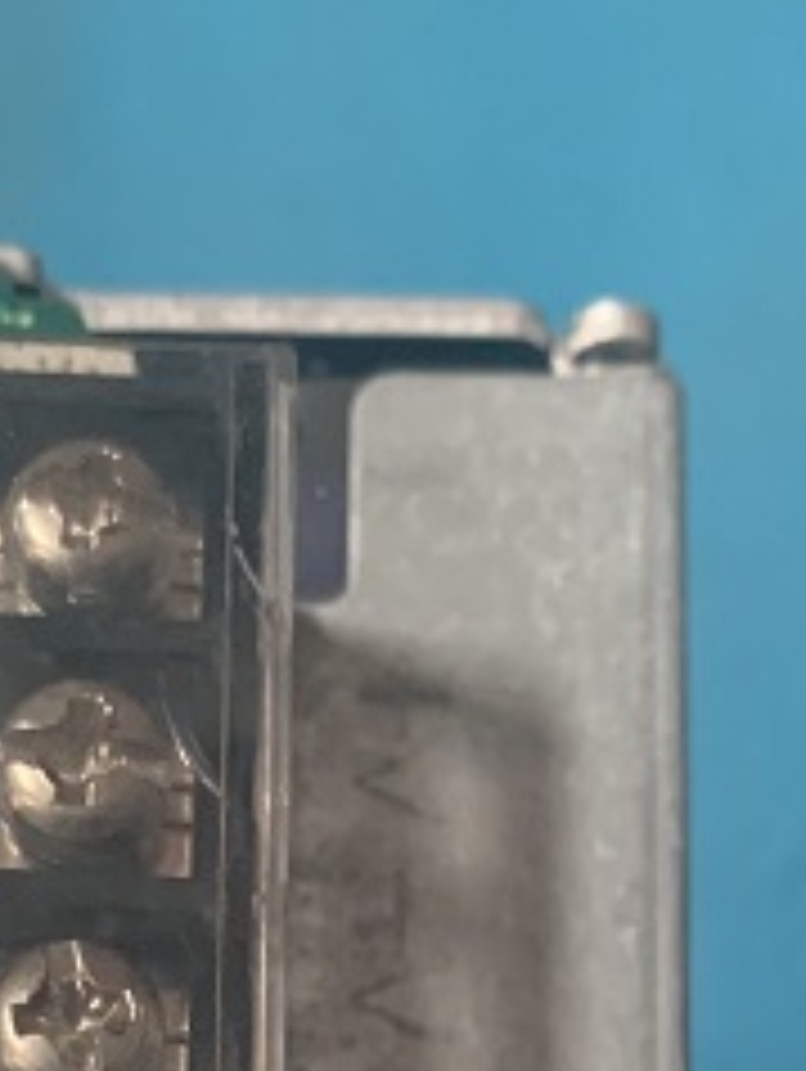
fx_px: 2727
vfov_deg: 20.2
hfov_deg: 16.8
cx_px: 250
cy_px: 1420
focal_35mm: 88
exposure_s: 1/58
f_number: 1.8
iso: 400
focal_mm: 4.25
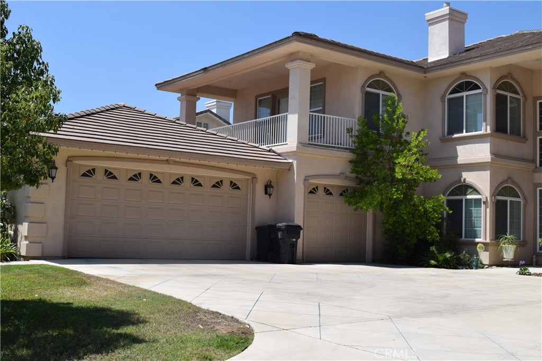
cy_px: 180
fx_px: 655
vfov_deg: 30.9
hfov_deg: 45.0
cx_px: 271
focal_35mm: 44
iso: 200
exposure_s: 1/400
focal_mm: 29
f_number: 10
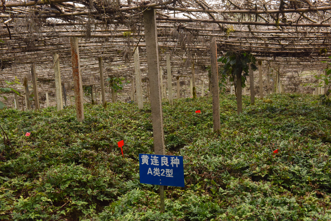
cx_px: 166
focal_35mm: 45
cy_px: 110
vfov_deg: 29.9
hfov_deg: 43.6
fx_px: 414
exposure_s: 1/400
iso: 2000
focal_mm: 45
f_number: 10
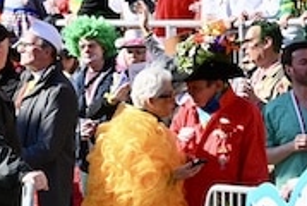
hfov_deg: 5.0
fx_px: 3417
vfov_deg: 3.4
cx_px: 624
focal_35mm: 400
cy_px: -212
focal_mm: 70
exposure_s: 1/100
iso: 100
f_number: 10
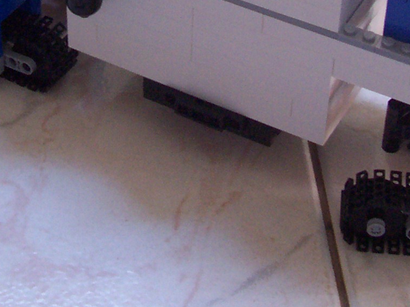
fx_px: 1219
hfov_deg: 19.1
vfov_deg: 13.9
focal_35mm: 103
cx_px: 182
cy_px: -78
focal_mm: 5.6
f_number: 2.7
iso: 154
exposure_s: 1/32
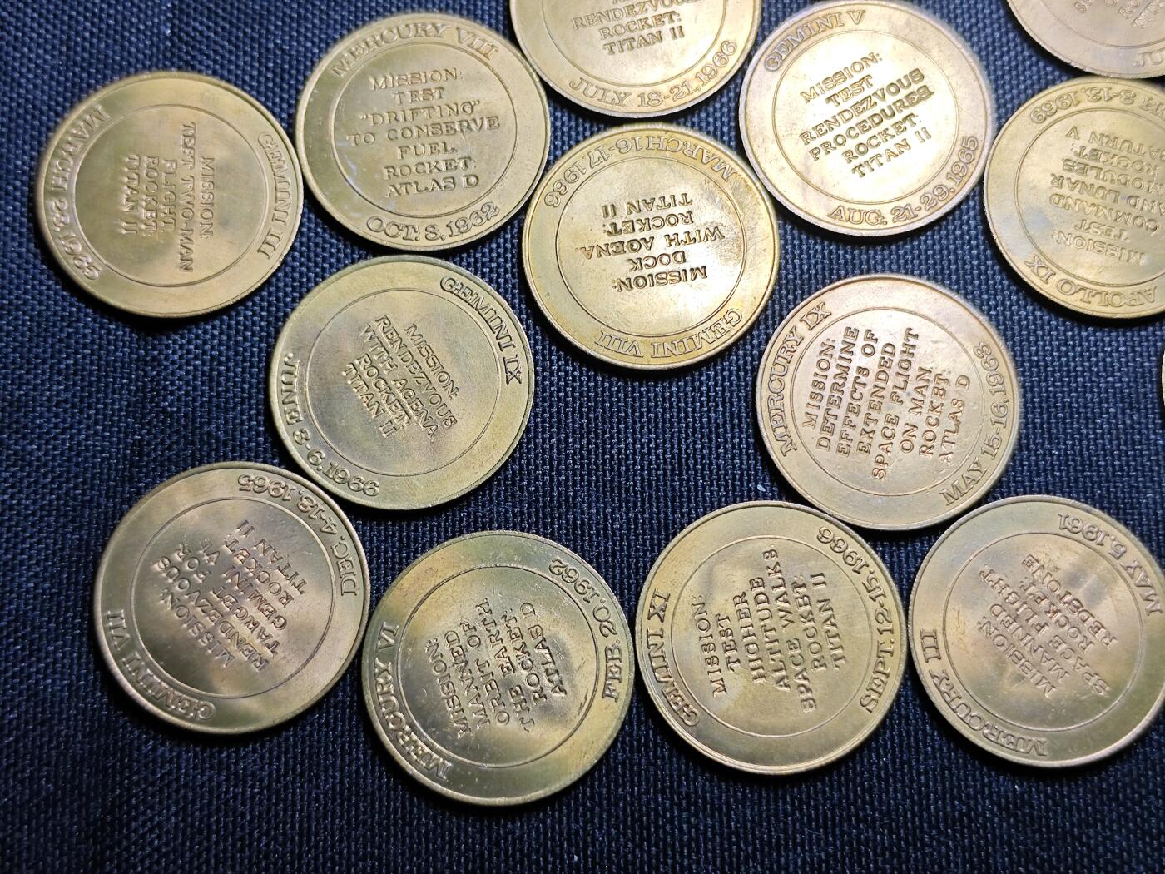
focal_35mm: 49
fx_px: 1649
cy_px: 437
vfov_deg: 29.7
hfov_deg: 38.9
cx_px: 582
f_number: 1.6
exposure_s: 1/100
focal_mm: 5.84
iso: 50
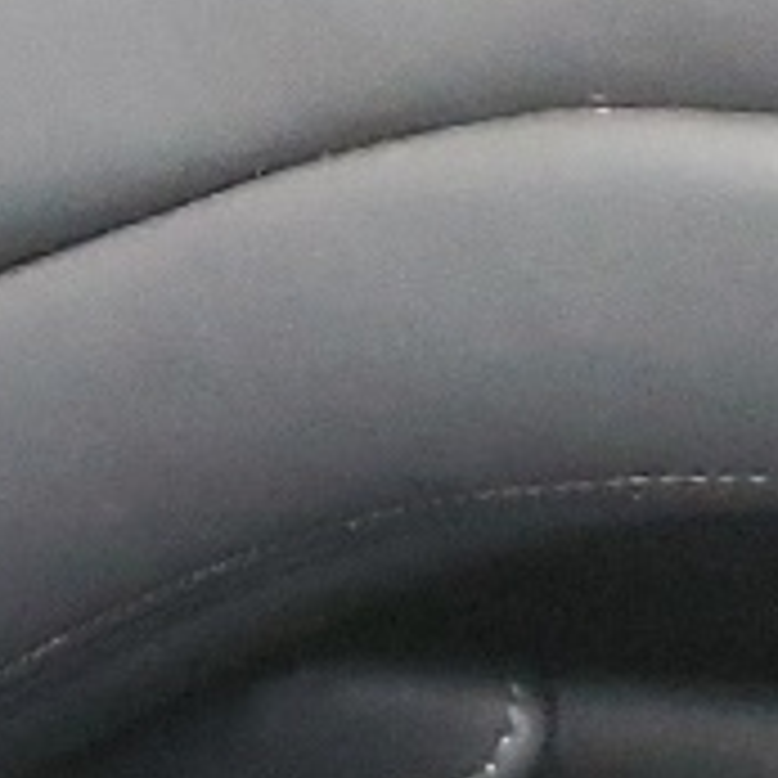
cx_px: -2361
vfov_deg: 7.9
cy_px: -787
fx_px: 5391
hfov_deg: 6.6
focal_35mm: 212
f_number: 1.5
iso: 234
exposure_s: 1/60.2
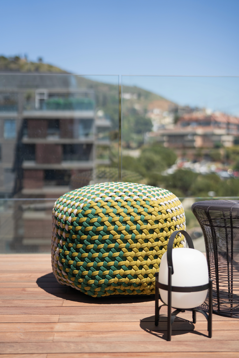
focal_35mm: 50
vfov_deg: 39.6
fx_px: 498
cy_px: 179
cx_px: 120
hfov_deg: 27.0
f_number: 2
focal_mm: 50
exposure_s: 1/3200
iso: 100
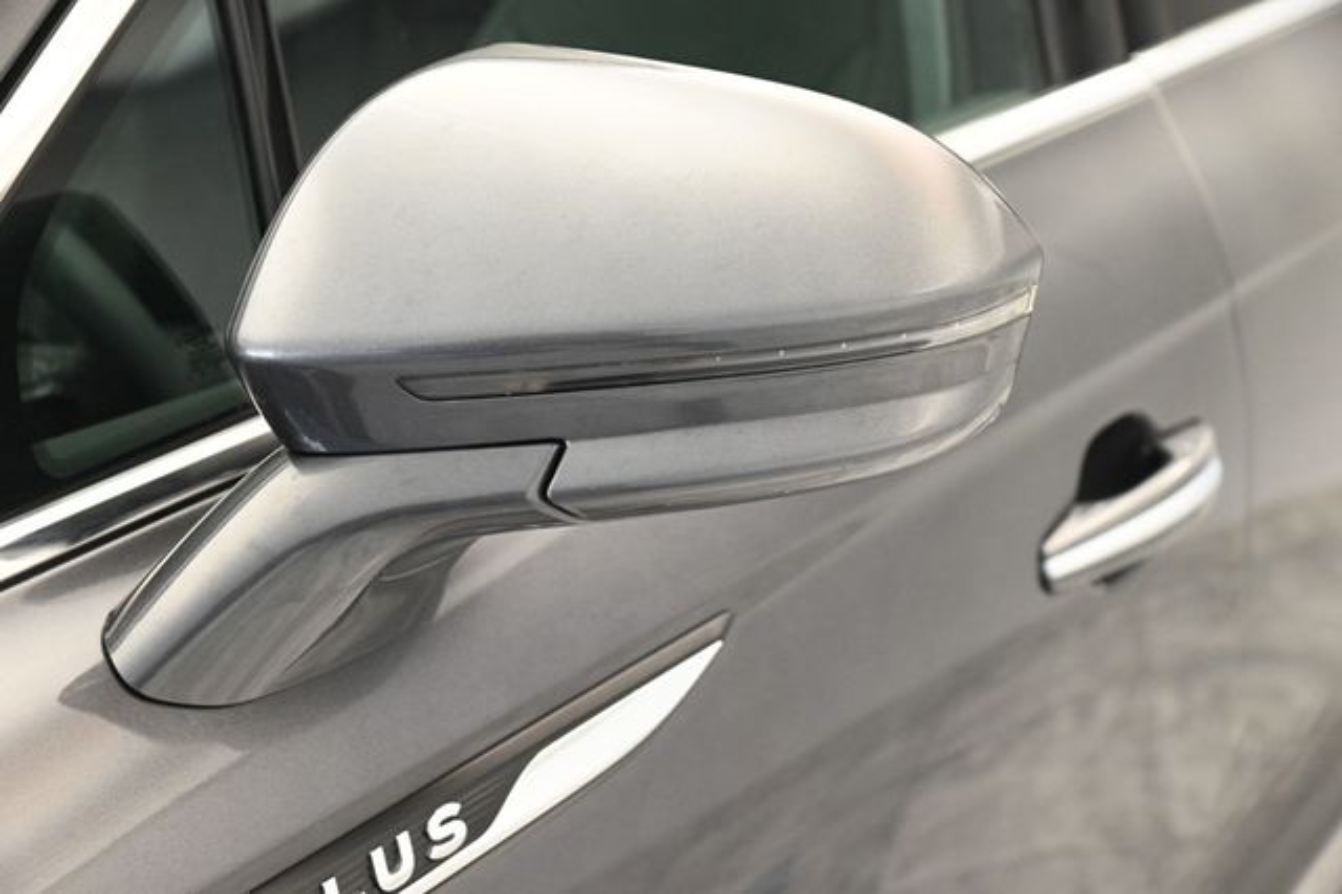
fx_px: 2459
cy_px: 447
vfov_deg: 20.6
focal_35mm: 66
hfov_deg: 30.5
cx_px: 671
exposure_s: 1/60
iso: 4500
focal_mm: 66
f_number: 7.1
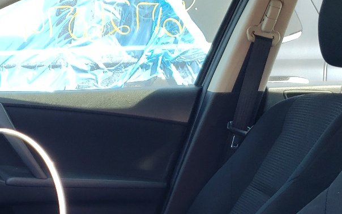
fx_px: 681
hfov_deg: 27.9
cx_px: 91
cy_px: 264
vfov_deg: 17.0
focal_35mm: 73
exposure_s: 1/227
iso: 50
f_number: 1.5
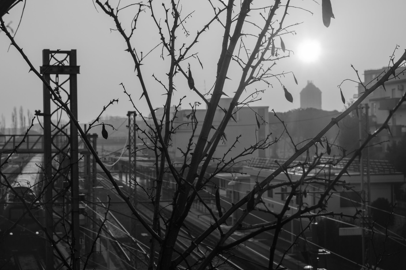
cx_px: 203
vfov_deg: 18.2
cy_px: 135
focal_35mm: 75
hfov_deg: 27.0
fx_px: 845
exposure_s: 1/125
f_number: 11
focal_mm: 50
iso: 100
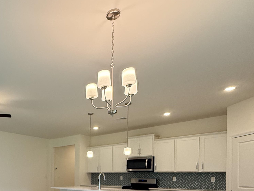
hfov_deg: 55.1
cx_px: 34
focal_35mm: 29
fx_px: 213
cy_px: 177
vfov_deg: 43.4
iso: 250
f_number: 2.2
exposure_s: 1/120
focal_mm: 2.22
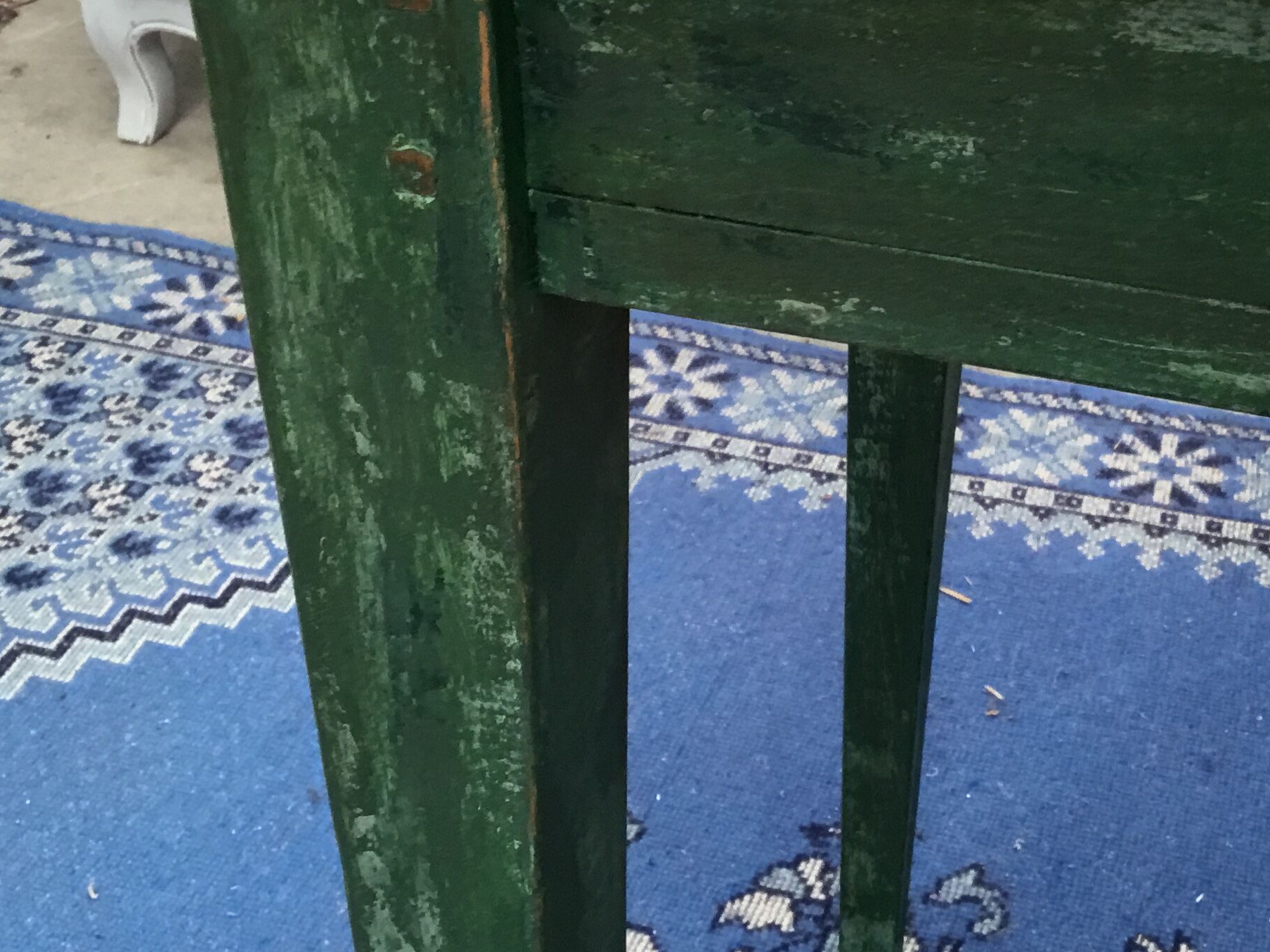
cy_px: 272
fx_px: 2054
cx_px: 830
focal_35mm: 56
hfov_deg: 34.1
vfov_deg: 25.9
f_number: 2.4
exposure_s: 1/33
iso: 64
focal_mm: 3.3
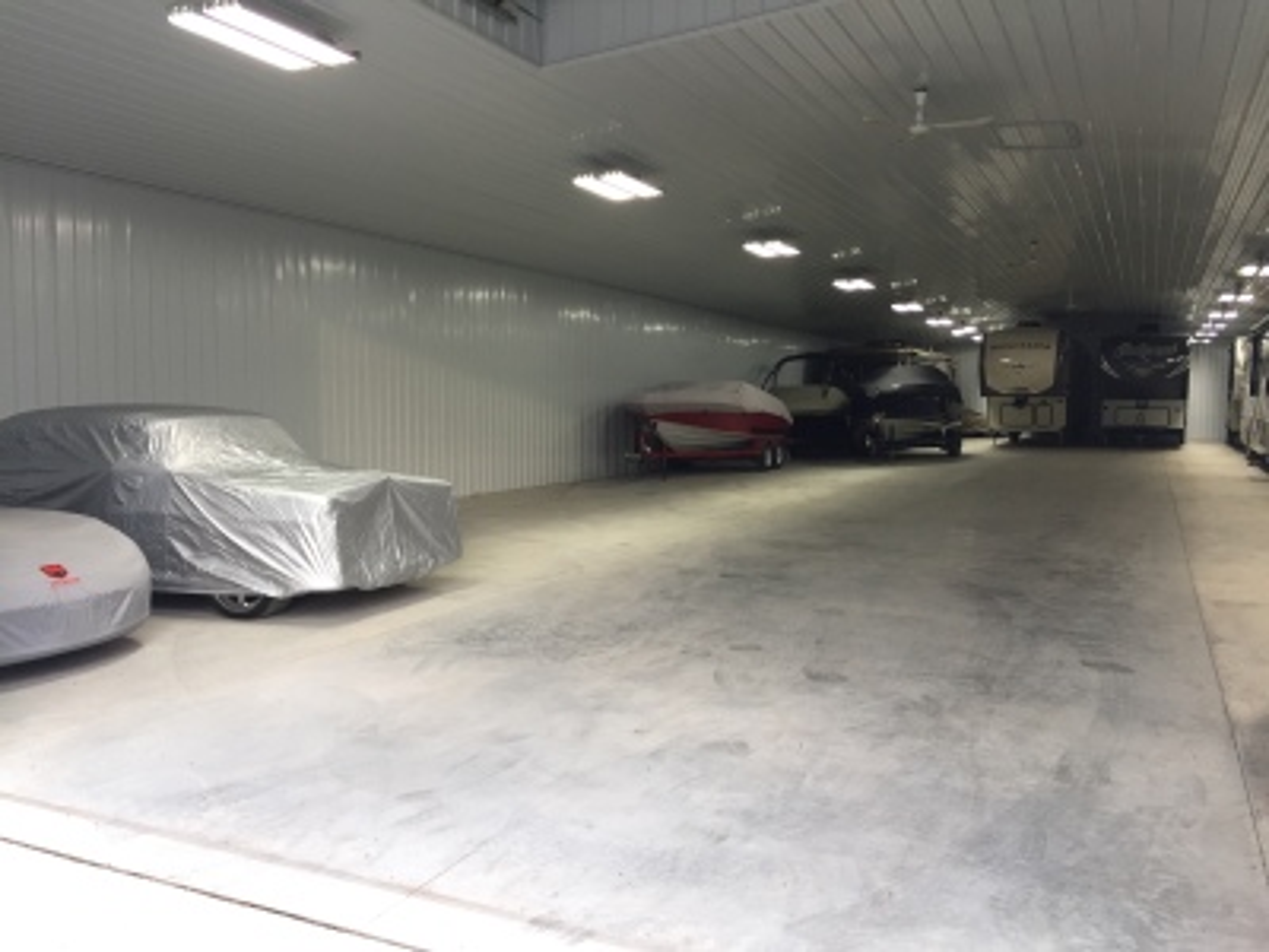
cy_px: 476
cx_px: 634
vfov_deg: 48.2
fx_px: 1063
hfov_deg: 61.7
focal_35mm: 29
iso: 50
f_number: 2.2
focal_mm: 4.15
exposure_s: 1/120
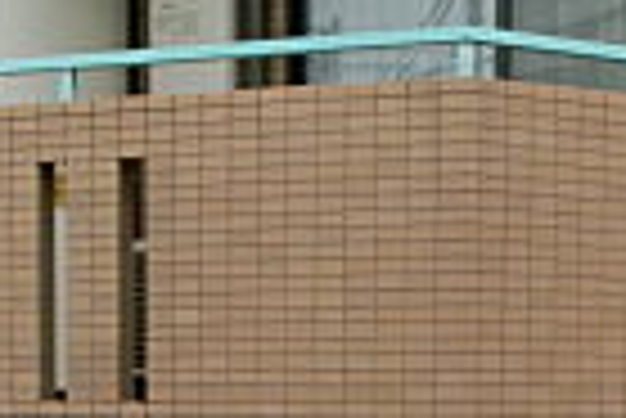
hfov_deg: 17.7
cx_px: 234
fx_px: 2002
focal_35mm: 115
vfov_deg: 11.5
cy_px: 598
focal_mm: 4.24
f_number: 3
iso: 80
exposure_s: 1/200
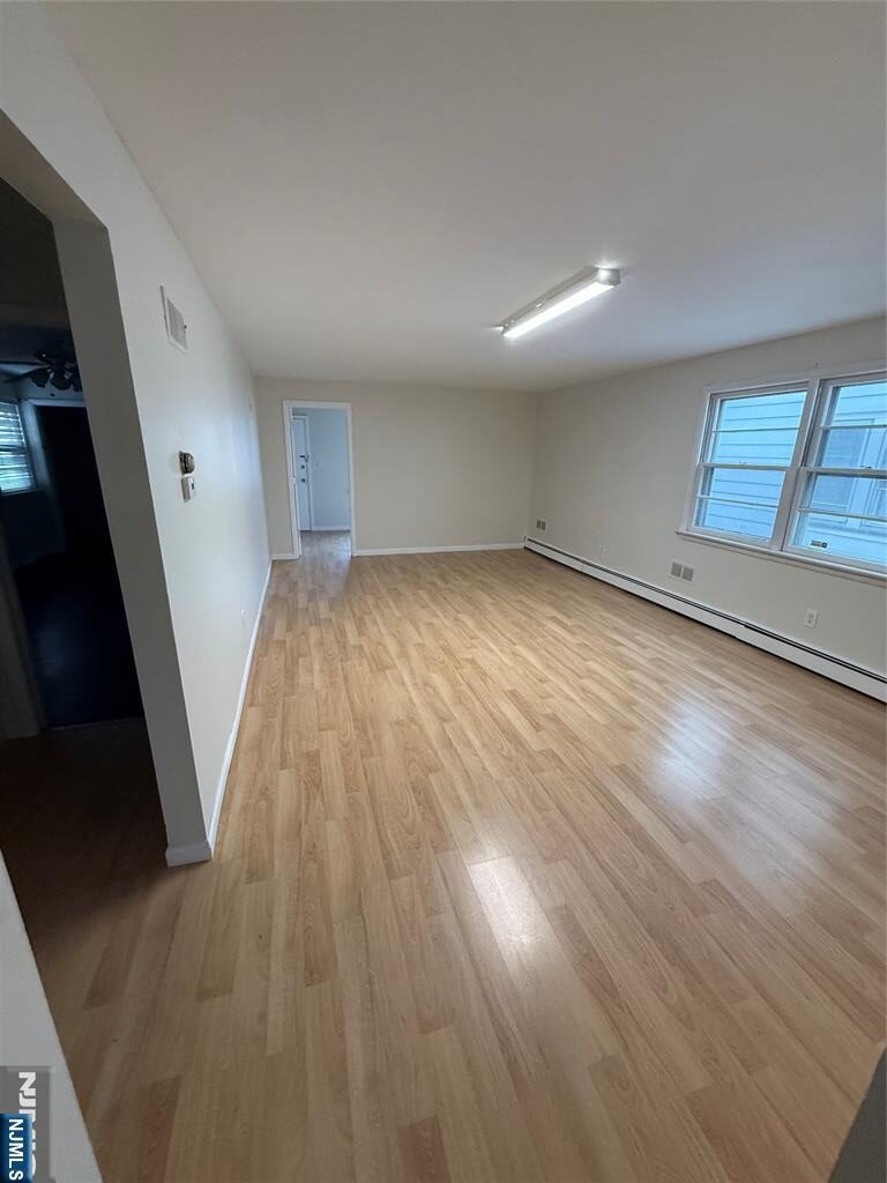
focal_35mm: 14
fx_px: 478
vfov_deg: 102.1
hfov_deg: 85.7
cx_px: 444
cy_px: 592
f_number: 2.2
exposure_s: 1/120
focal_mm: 2.22
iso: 400
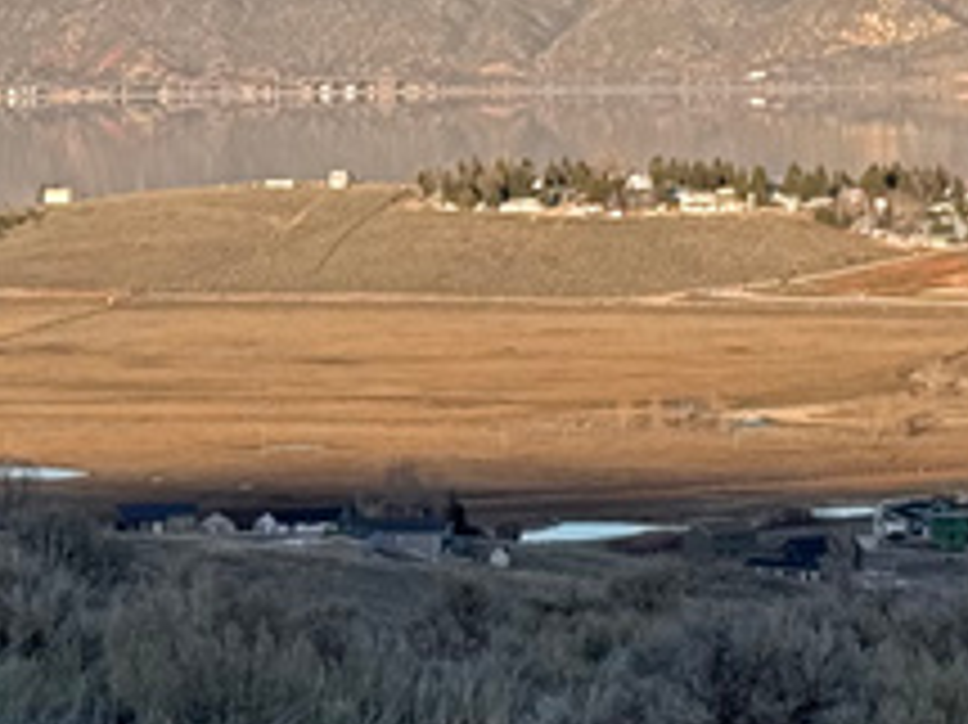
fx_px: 6400
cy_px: 175
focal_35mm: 229
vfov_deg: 6.5
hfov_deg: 8.6
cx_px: 347
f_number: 1.78
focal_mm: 6.76
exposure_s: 1/2611
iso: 64
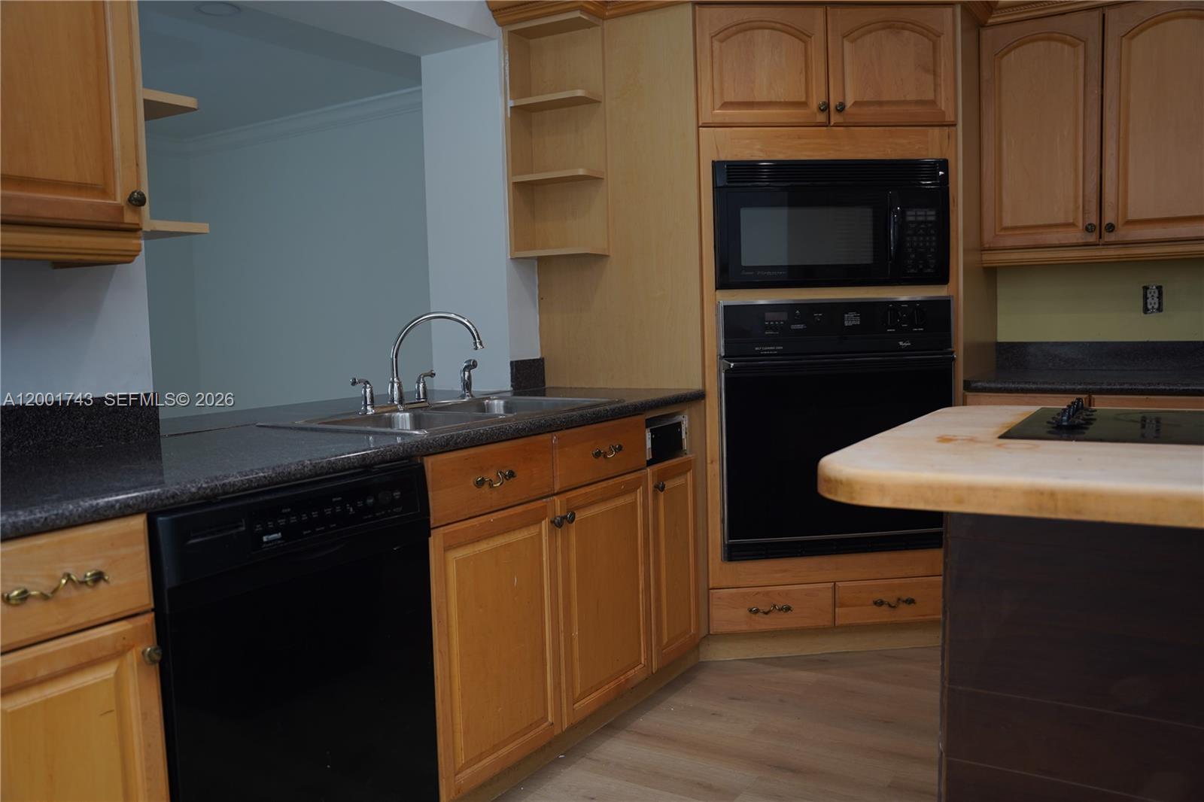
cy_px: 401
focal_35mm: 29
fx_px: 976
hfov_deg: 63.3
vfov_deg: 44.7
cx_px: 602
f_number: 2.8
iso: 200
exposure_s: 1/160
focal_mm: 29.2
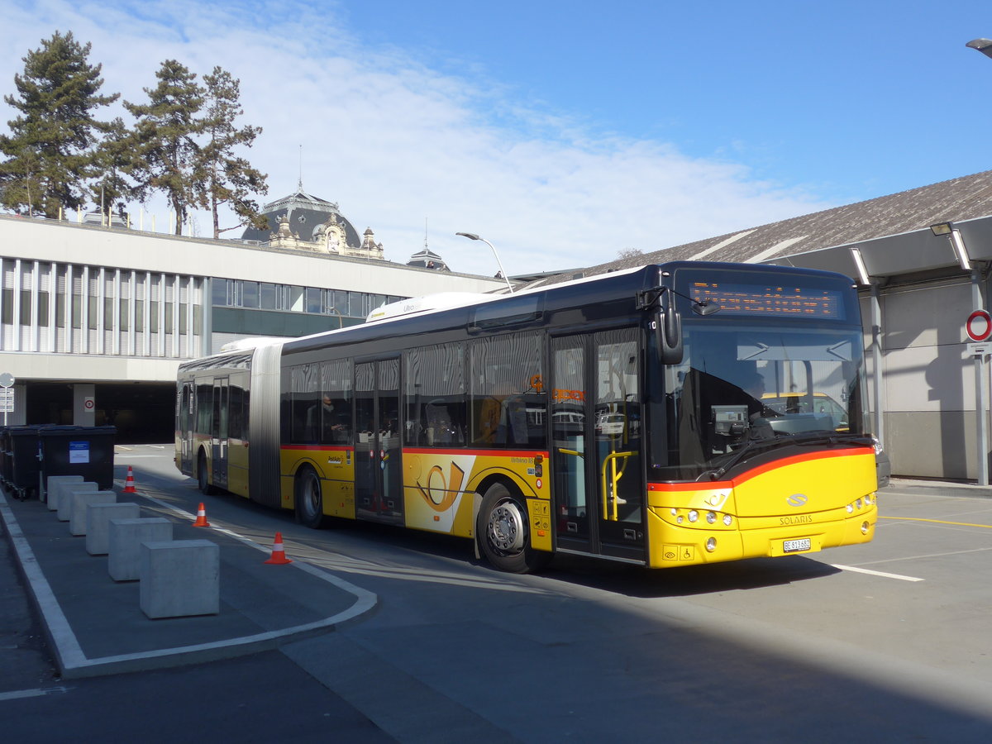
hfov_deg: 47.9
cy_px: 372
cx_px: 496
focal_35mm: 39
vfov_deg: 36.8
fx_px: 1118
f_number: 2.8
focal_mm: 8
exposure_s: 1/1600
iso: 80
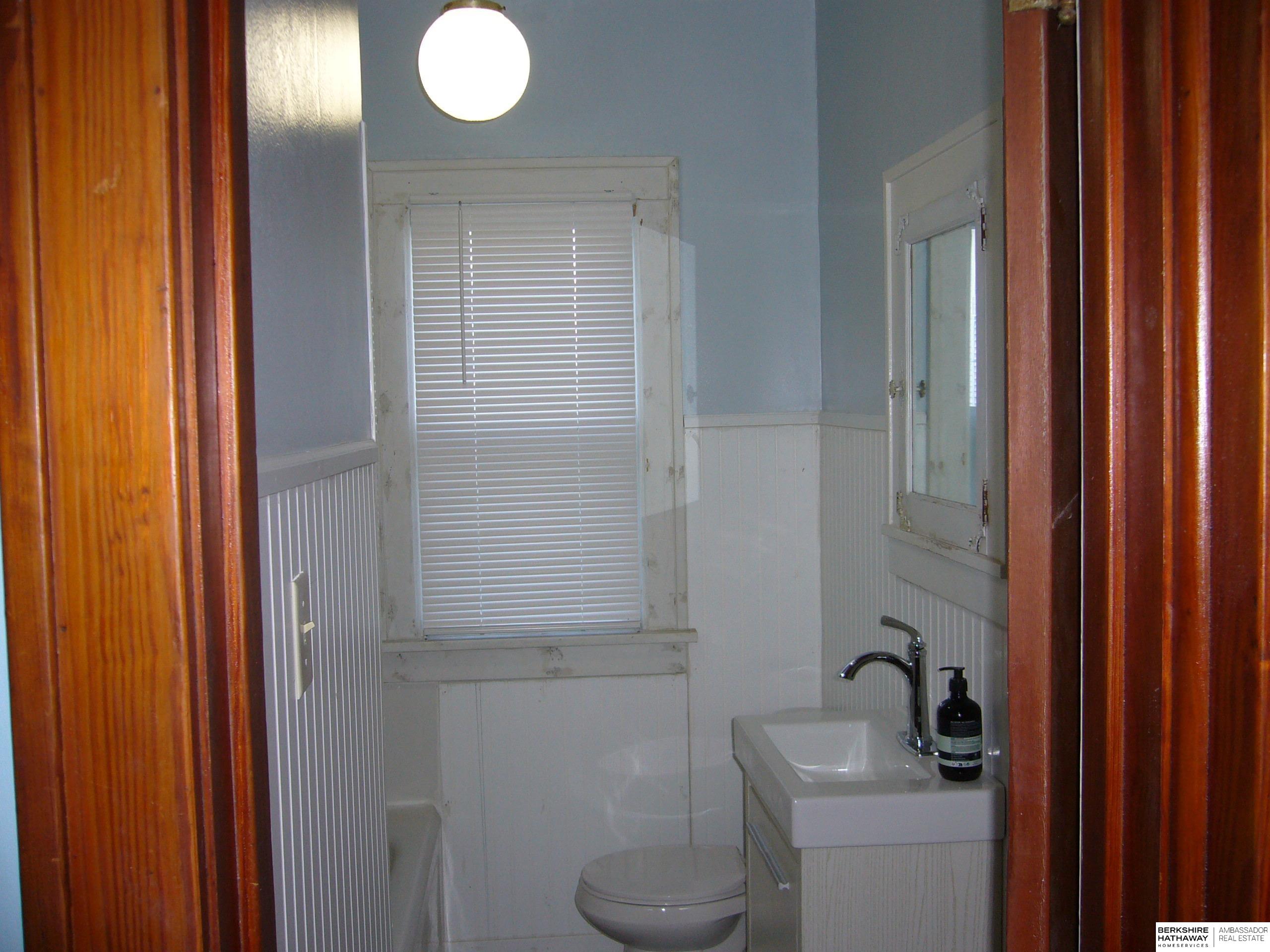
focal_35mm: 35
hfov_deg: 52.6
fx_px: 1284
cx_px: 635
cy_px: 476
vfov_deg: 40.7
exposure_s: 1/60
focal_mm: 5.8
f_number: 2.8
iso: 100
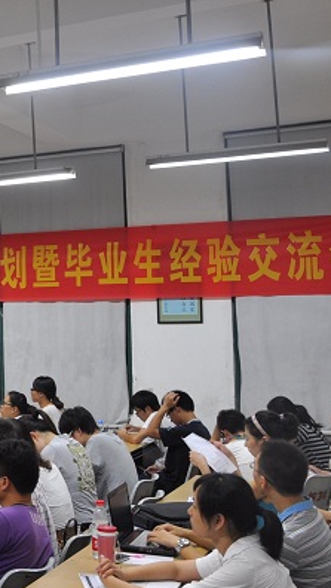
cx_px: -220
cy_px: 244
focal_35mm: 57
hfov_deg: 17.9
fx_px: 889
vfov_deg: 36.5
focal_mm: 18
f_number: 5.6
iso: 400
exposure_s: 1/30
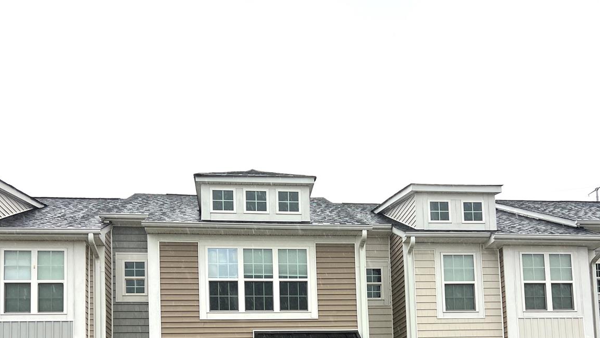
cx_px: 300
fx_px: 605
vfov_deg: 28.2
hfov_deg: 52.8
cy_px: 377
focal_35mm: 38
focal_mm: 5.7
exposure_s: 1/399
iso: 50
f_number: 1.5
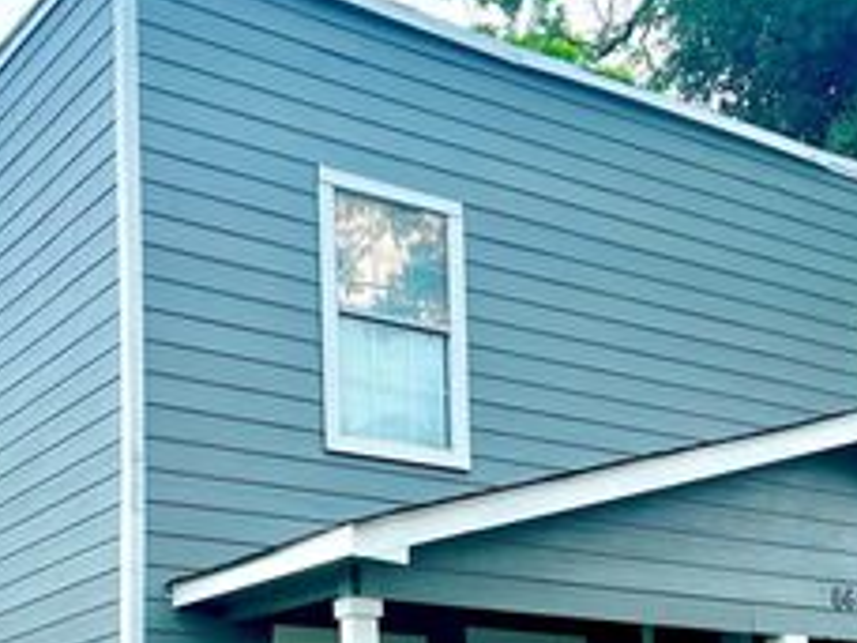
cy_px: 528
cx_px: 312
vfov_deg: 25.2
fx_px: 1411
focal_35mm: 57
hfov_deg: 33.6
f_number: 1.5
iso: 50
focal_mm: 5.7
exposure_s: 1/2915
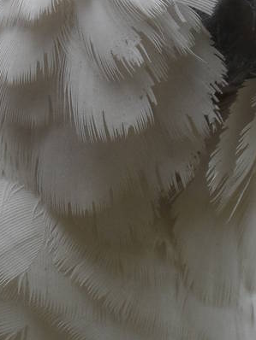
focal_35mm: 1230
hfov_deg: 1.2
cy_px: 218
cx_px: -51
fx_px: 12116
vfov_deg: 1.6
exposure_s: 1/180
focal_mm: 49.7
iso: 80
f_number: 5.2
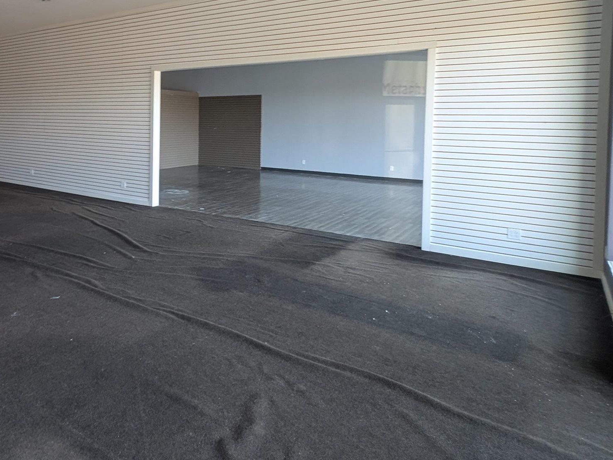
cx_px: 130
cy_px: 133
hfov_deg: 63.8
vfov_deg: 53.1
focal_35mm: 25
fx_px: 443
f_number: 1.95
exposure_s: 1/23.8
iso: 50
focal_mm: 2.23
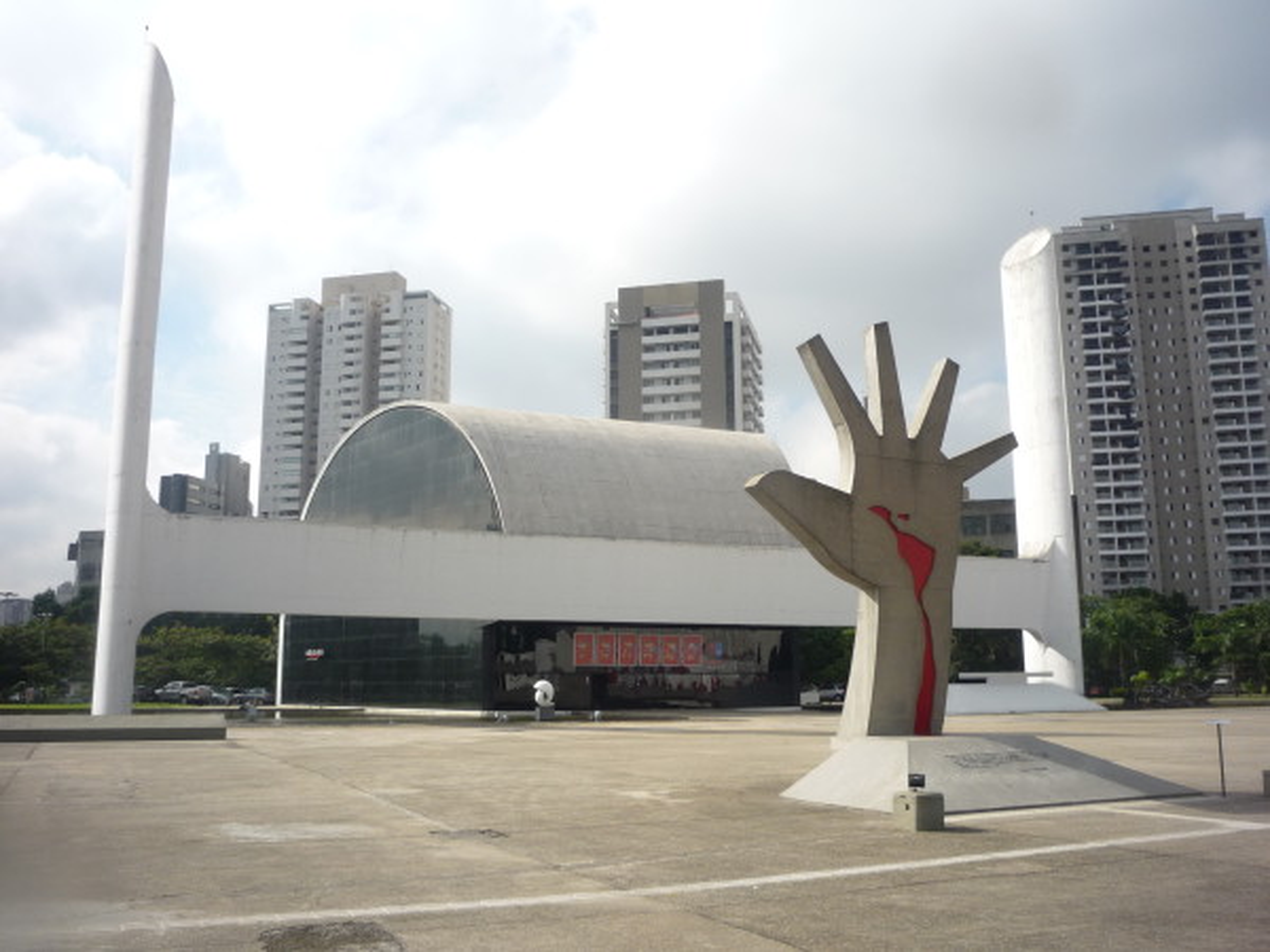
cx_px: 635
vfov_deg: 44.2
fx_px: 1174
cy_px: 476
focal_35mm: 32
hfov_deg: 56.8
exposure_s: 1/400
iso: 100
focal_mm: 5.2
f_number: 5
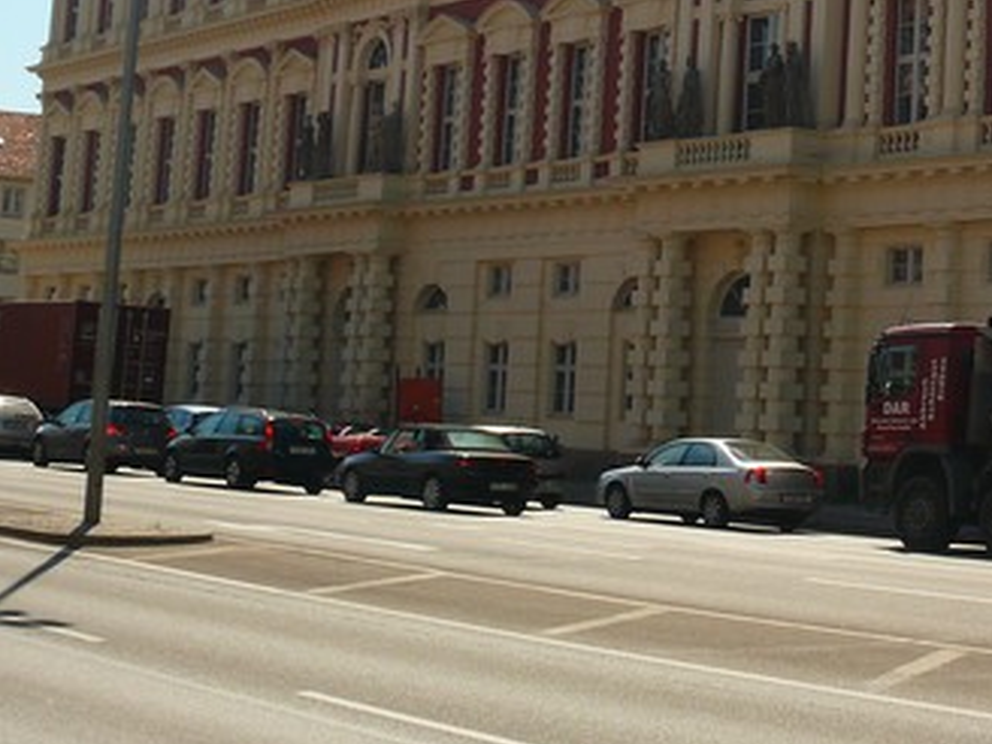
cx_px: 983
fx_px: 2293
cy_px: 45
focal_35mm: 80
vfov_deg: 18.1
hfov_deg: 23.4
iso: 100
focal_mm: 7.4
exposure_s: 1/250
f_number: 5
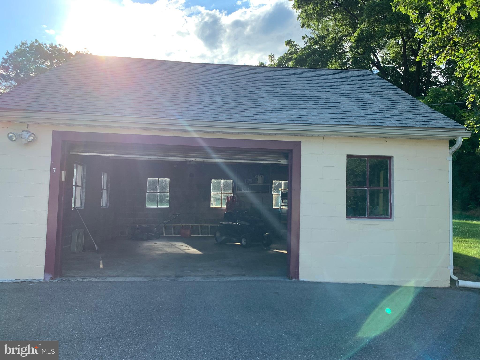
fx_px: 361
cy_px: 180
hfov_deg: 67.3
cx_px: 240
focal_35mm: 26
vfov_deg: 53.1
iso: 25
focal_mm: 4.25
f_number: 1.8
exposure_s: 1/664
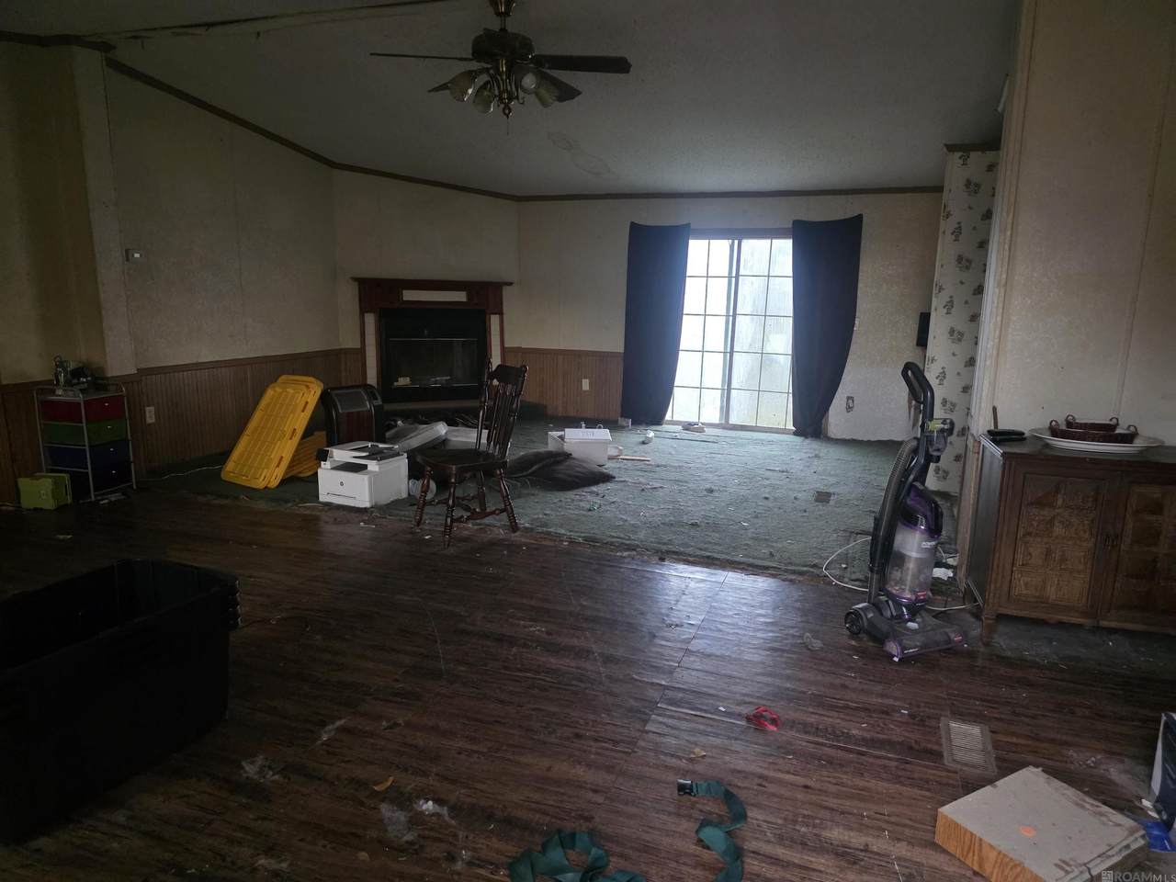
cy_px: 441
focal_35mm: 23
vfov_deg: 58.9
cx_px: 588
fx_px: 781
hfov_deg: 73.9
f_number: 1.7
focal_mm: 6.3
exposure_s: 1/60
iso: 1250
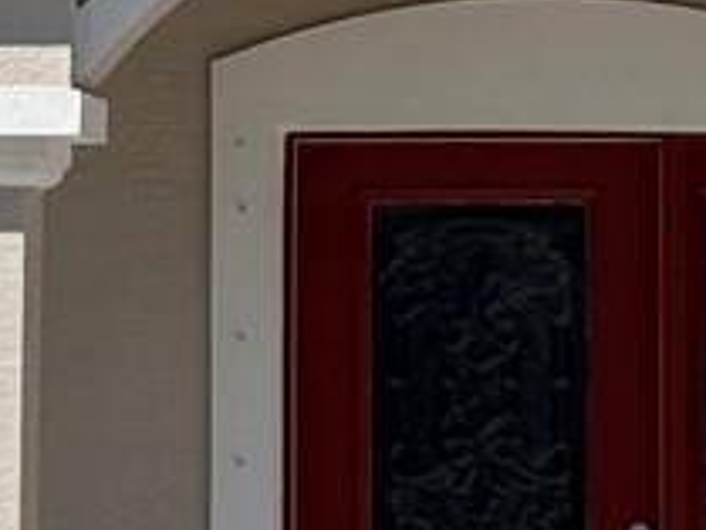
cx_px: 500
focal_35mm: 367
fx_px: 7489
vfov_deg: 4.0
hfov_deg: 5.4
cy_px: -64
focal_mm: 6.76
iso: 64
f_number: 1.78
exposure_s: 1/7143
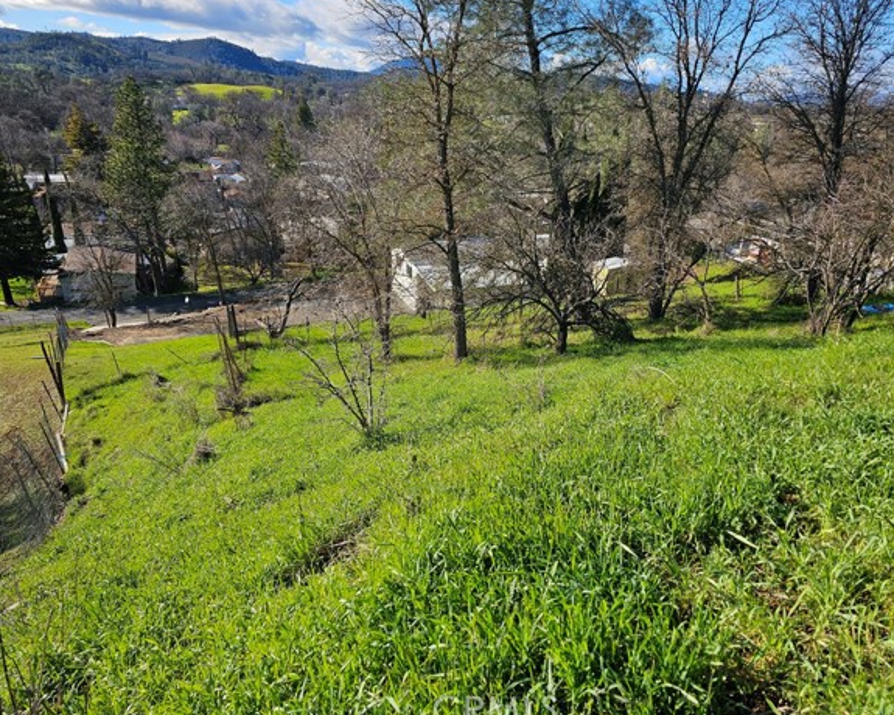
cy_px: 359
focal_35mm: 25
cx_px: 494
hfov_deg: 67.9
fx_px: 661
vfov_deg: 56.8
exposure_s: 1/588
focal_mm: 6.3
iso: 10
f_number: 1.7
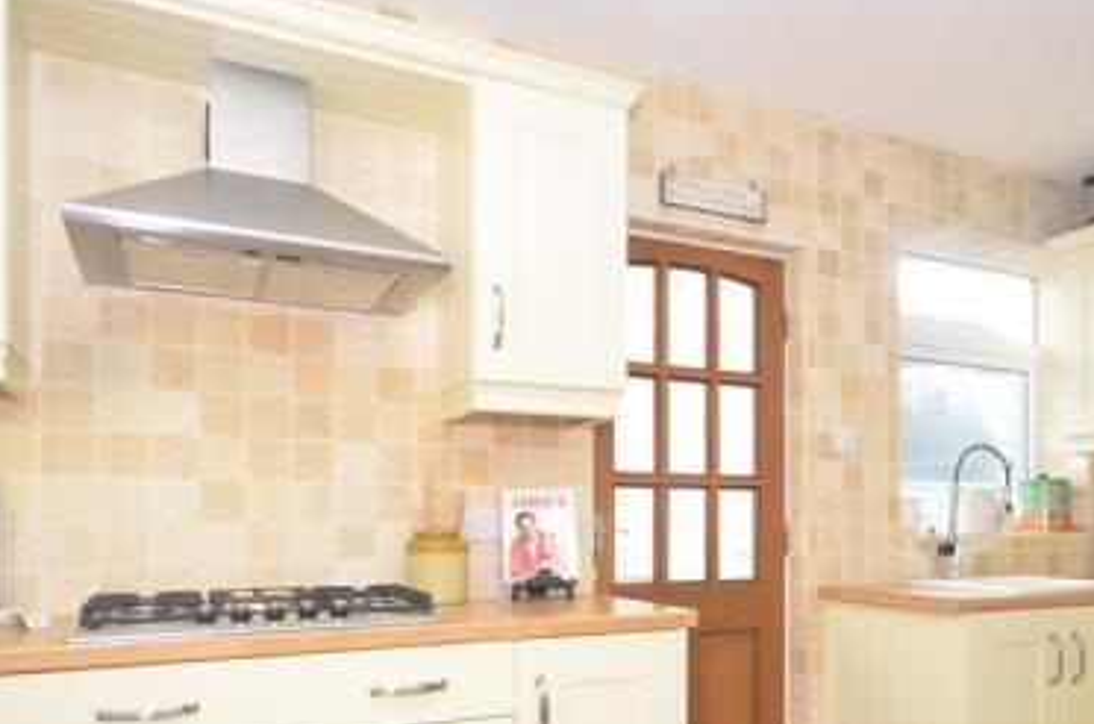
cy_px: 512
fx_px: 923
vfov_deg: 41.9
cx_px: 629
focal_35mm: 30
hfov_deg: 61.0
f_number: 4.5
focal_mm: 11.5
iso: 200
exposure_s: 1/40
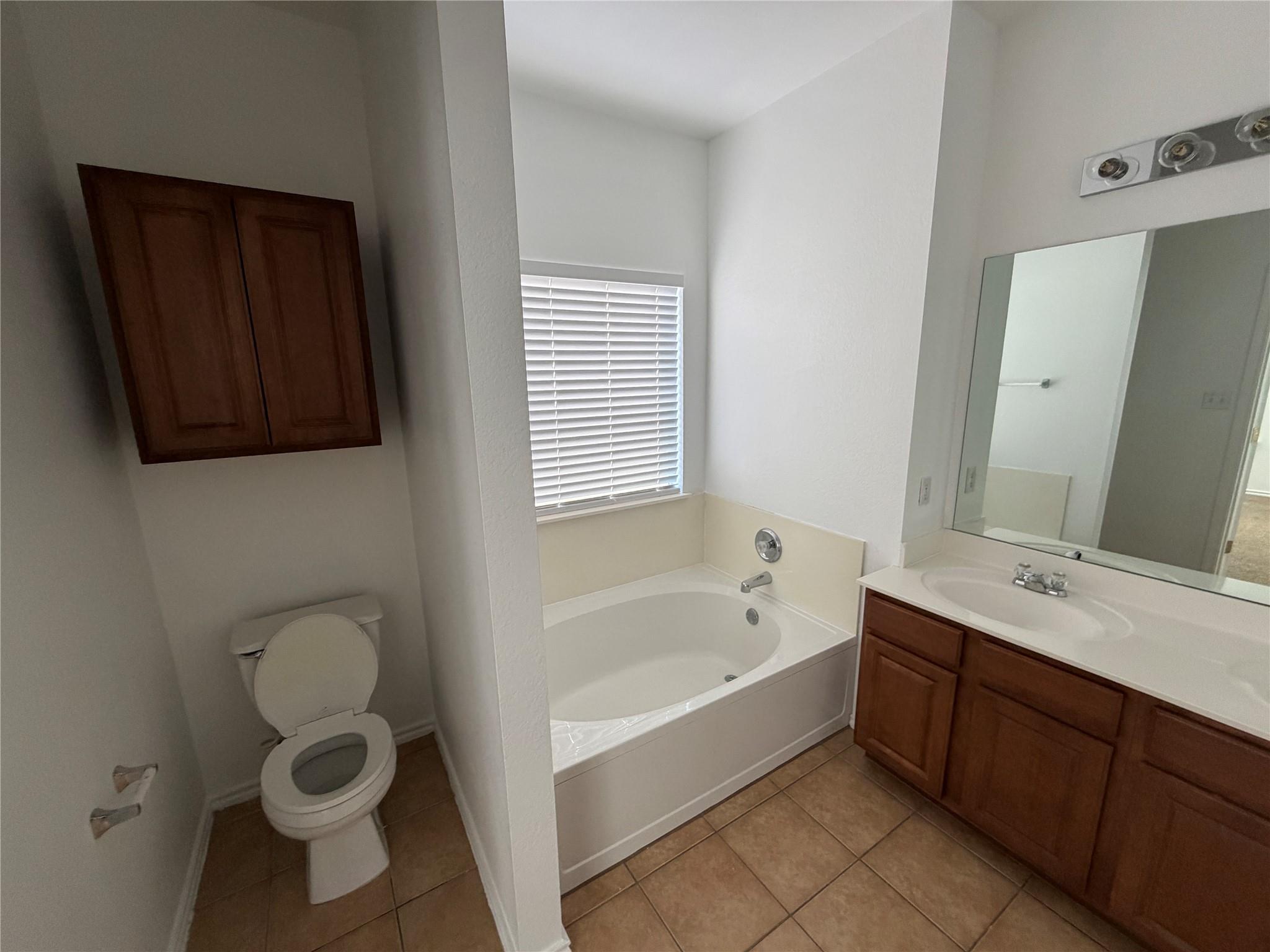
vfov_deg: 85.7
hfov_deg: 102.1
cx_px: 635
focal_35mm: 14
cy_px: 476
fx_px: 514
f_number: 2.2
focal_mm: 2.22
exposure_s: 1/121
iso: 320
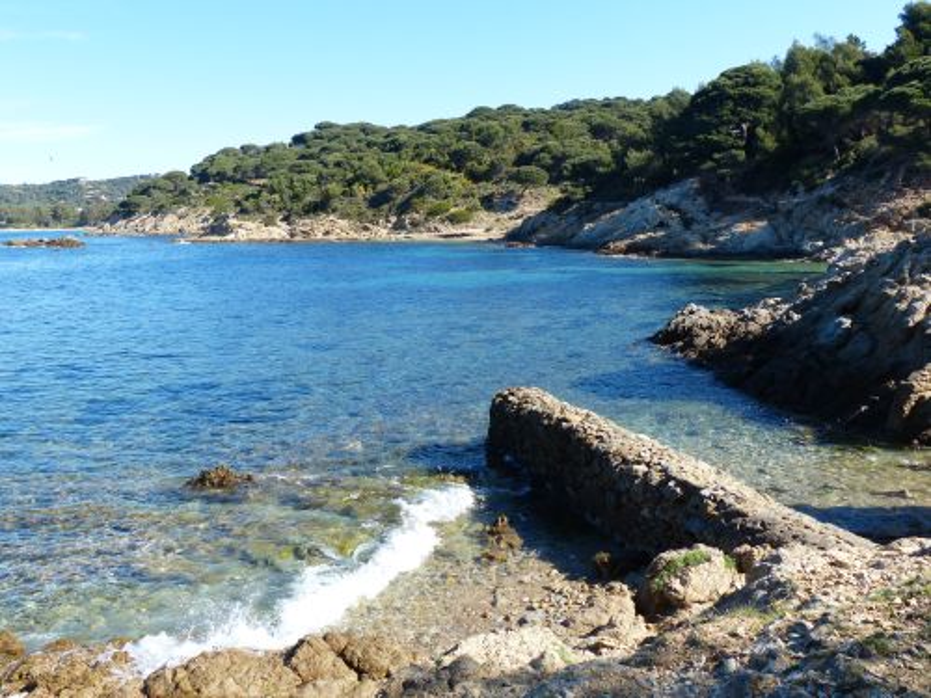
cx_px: 466
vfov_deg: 44.2
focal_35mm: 32
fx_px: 861
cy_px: 349
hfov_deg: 56.8
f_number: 4
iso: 100
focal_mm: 5.8
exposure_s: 1/500
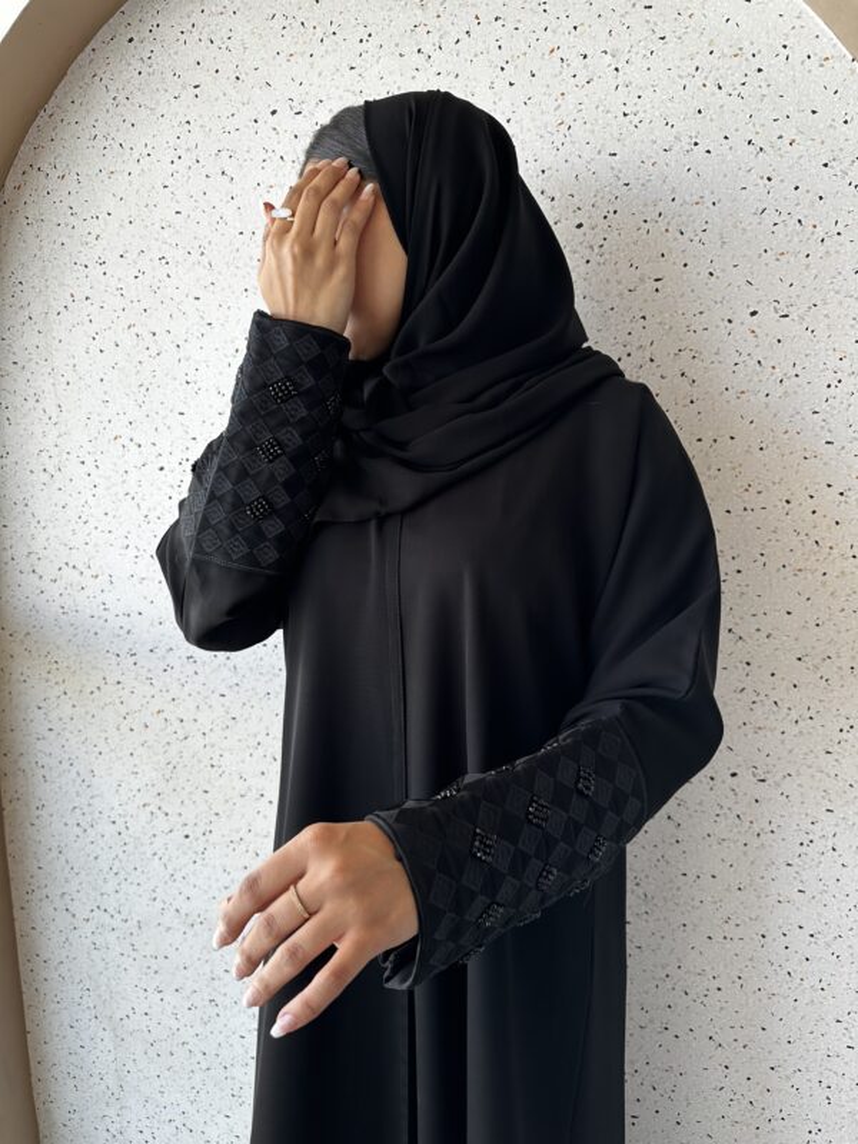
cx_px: 429
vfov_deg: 71.6
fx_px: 793
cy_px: 572
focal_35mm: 24
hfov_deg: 56.8
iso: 80
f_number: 1.78
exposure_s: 1/271
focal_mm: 6.86
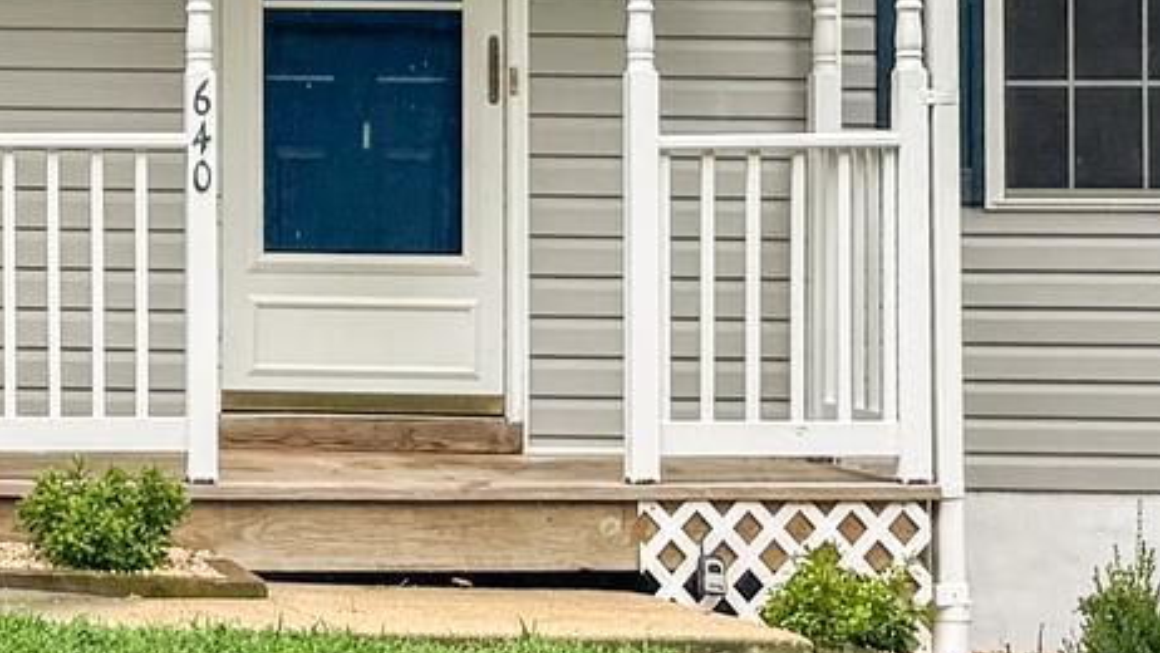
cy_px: -977
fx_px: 3568
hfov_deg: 16.5
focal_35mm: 116
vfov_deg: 9.2
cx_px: -690
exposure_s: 1/800
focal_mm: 6.76
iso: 80
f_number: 1.8
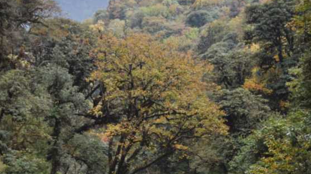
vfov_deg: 12.1
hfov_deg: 21.4
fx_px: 824
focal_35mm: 100
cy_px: 120
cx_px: 156
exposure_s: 1/200
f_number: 7.1
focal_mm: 42
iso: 200
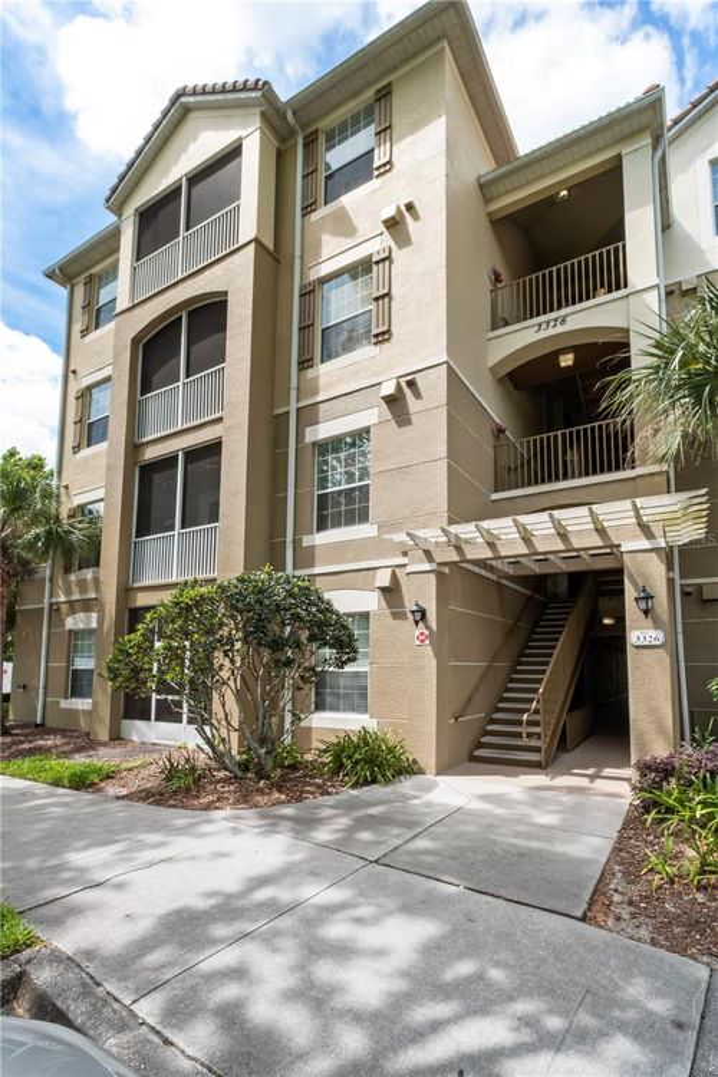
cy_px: 538
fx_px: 449
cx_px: 359
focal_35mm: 15
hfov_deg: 77.3
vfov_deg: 100.4
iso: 160
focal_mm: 10
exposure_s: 1/80
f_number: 16
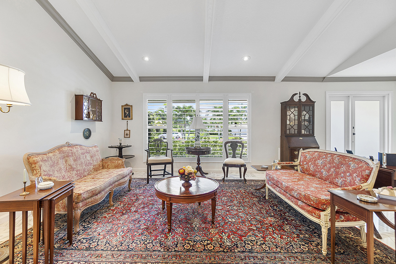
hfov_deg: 100.4
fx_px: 165
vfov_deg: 77.3
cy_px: 132
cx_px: 198
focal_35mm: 15
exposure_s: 1/30
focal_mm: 10
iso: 250
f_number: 9
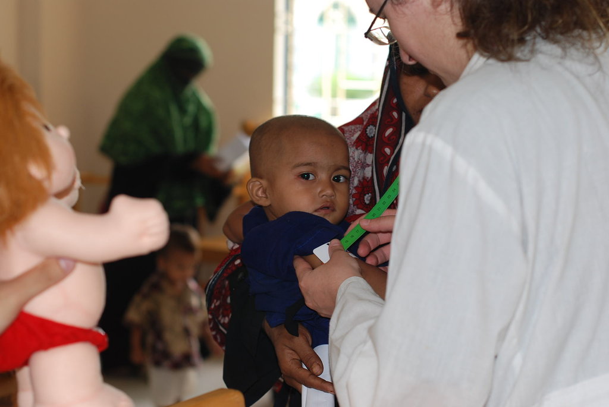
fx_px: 1270
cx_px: 304
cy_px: 204
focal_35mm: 75
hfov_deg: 27.0
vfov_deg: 18.2
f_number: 3.2
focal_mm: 50
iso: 160
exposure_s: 1/60
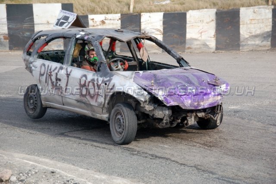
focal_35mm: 117
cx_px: 138
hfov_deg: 17.5
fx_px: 896
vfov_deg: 11.7
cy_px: 92
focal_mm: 78
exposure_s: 1/800
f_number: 5.6
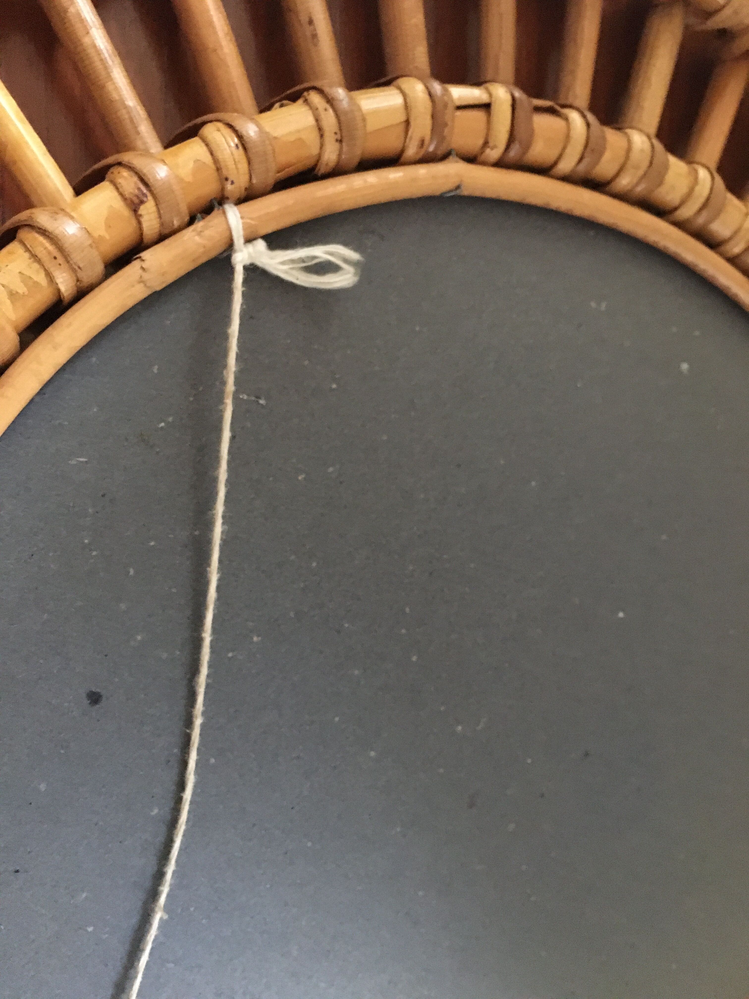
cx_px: 374
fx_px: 837
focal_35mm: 29
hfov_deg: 48.2
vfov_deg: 61.7
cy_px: 500
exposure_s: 1/15
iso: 320
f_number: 2.2
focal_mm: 4.15
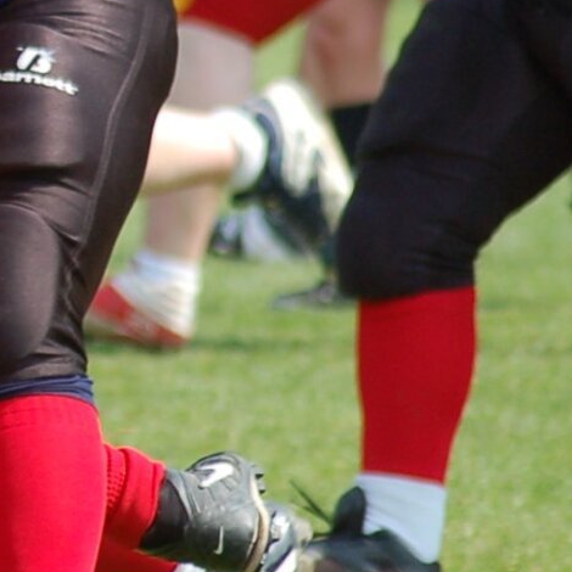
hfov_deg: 2.2
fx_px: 15030
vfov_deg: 2.2
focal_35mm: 804
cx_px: -490
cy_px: -27
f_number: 4.5
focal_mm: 135
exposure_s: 1/1000
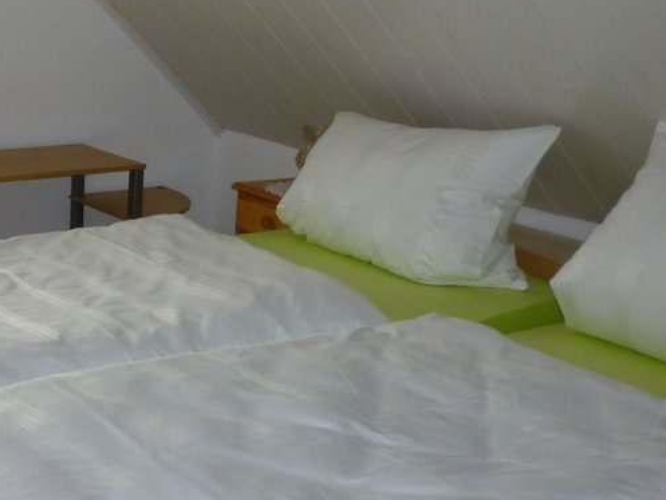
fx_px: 1347
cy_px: 138
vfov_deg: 20.9
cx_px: 221
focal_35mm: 70
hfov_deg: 27.6
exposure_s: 1/30
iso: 100
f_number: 3.3
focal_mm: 5.2
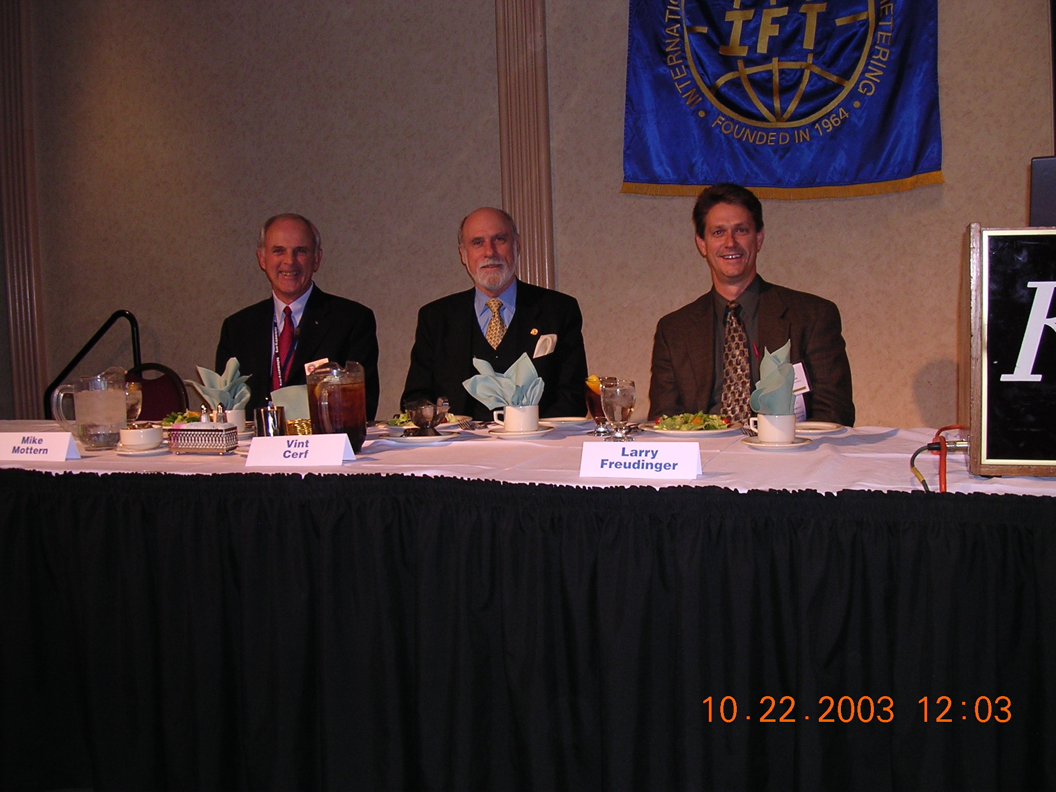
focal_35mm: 38
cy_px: 396
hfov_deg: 49.0
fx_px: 1159
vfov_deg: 37.7
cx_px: 528
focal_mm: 5.8
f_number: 2.8
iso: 140
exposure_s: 1/60.1
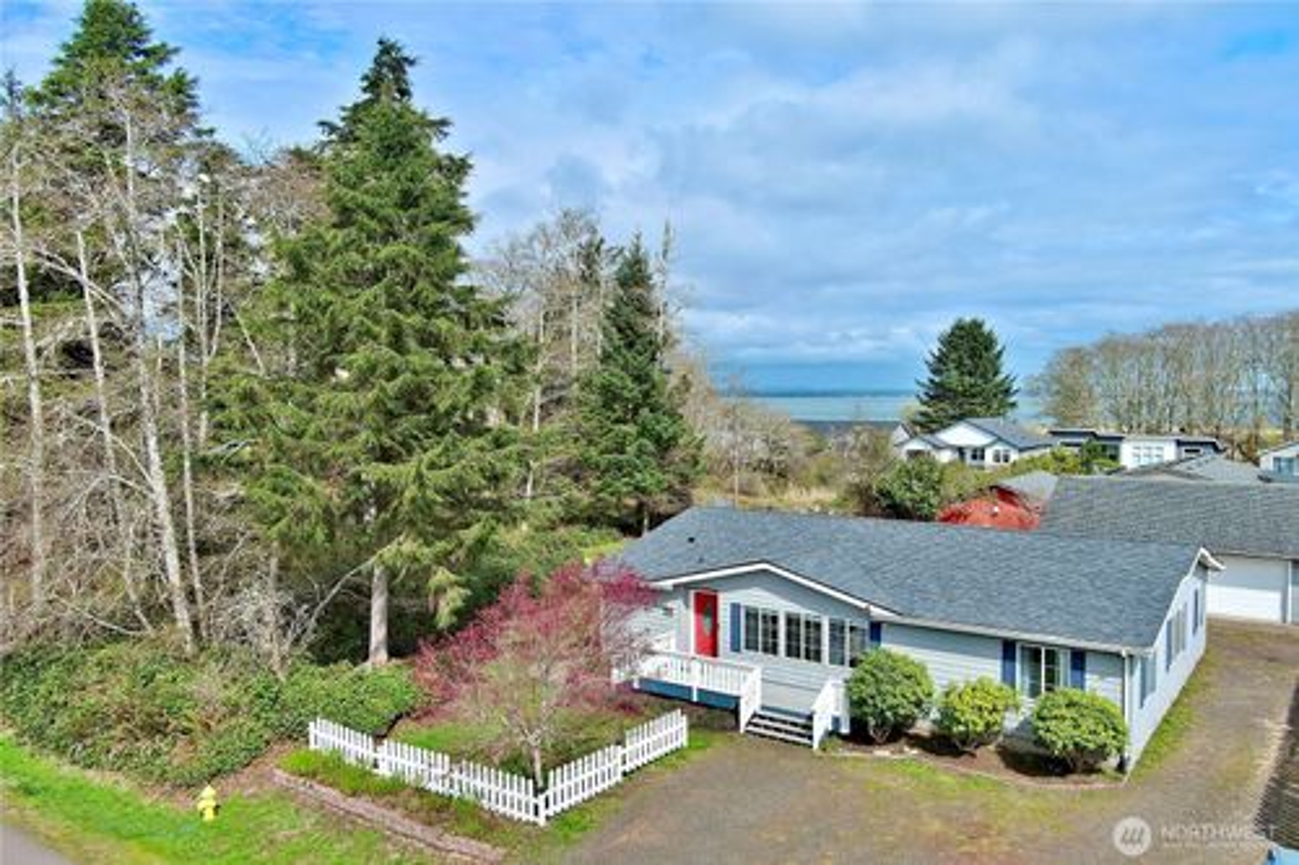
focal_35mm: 29
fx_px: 1046
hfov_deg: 63.7
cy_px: 432
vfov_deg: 44.9
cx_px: 650
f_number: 2.8
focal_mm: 10.57
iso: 101
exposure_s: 1/1701
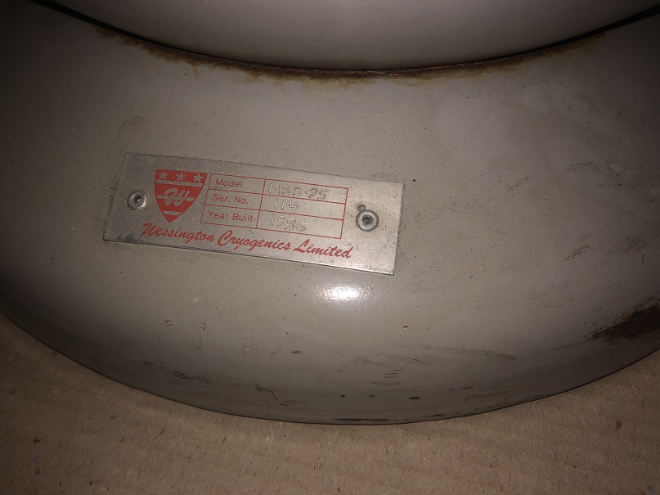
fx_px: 534
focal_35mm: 28
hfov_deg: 63.5
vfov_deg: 49.7
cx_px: 330
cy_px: 248
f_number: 1.8
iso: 20
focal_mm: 3.99
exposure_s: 1/23
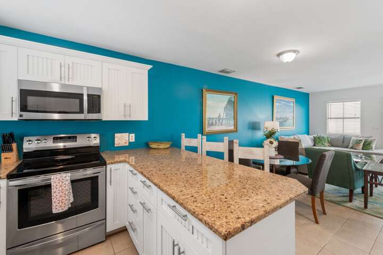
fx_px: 160
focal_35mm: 15
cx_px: 196
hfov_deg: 100.4
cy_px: 135
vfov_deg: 77.2
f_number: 9
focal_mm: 14
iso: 250
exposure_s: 1/1.67
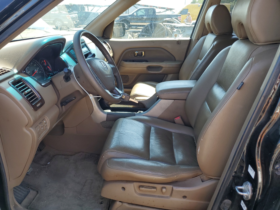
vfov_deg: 53.1
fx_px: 210
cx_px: 140
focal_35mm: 26
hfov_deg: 67.3
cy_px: 105
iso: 50
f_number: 1.5
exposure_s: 1/303
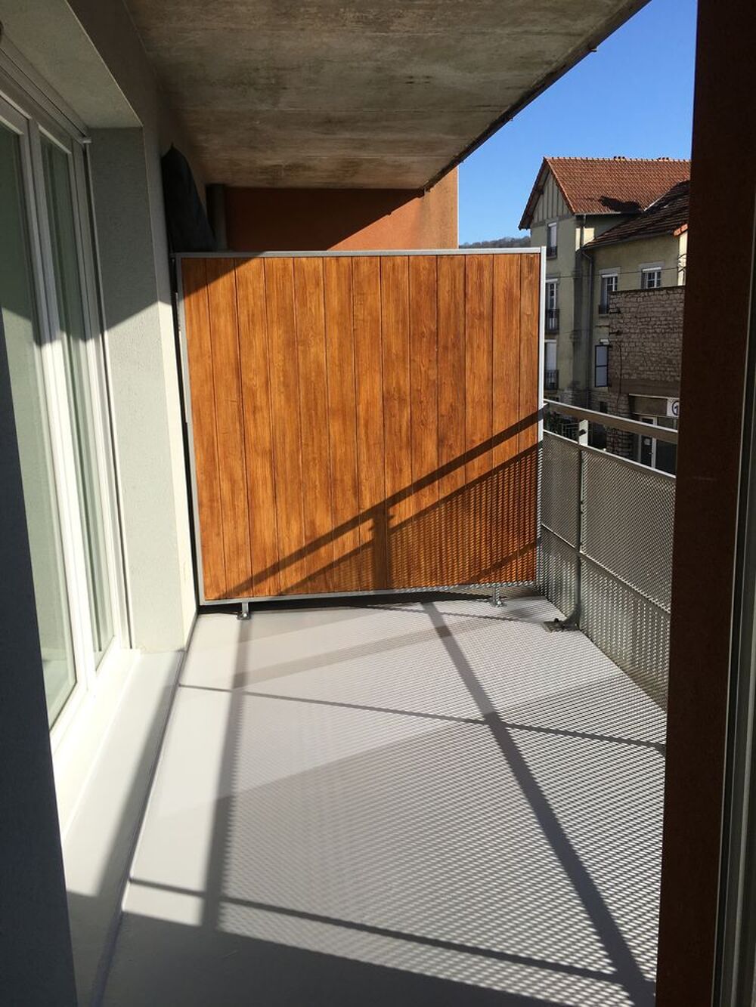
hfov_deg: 48.2
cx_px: 378
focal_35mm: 29
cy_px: 504
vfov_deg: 61.7
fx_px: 844
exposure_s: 1/1876
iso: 25
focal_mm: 4.15
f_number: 2.2
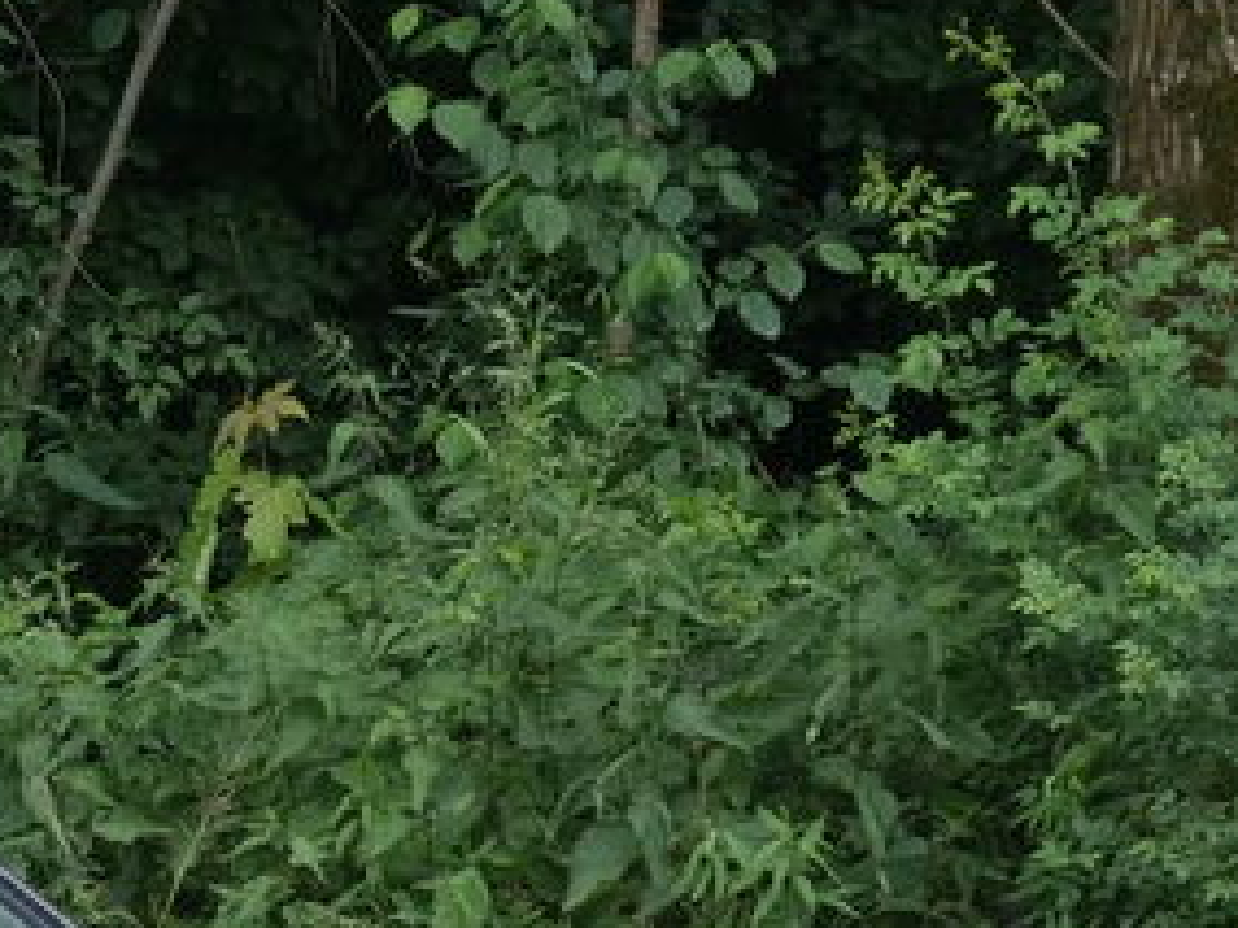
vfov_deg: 5.2
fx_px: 10157
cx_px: -798
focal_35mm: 284
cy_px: 1211
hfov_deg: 6.8
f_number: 5.6
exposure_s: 1/250
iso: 800
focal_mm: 28
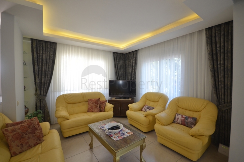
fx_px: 101
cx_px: 122
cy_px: 81
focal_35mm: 15
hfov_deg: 100.5
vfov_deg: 77.1
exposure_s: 1/60
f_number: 4
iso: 450
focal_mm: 10
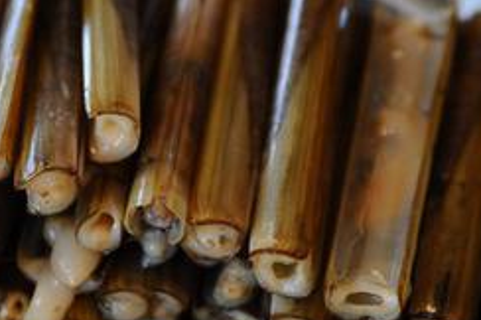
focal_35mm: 197
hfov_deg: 10.4
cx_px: 134
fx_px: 2629
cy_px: 164
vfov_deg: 7.0
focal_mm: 75
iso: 200
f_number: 2.8
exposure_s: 1/200
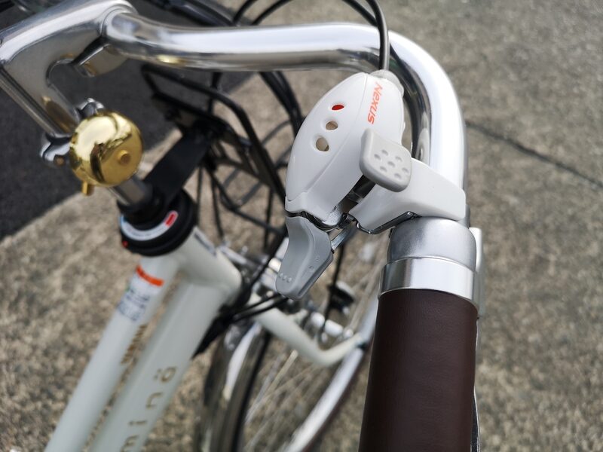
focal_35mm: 27
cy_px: 226
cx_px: 302
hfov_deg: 65.3
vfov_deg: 51.4
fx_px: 470
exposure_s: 1/1007
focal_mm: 5.58
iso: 50
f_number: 1.8
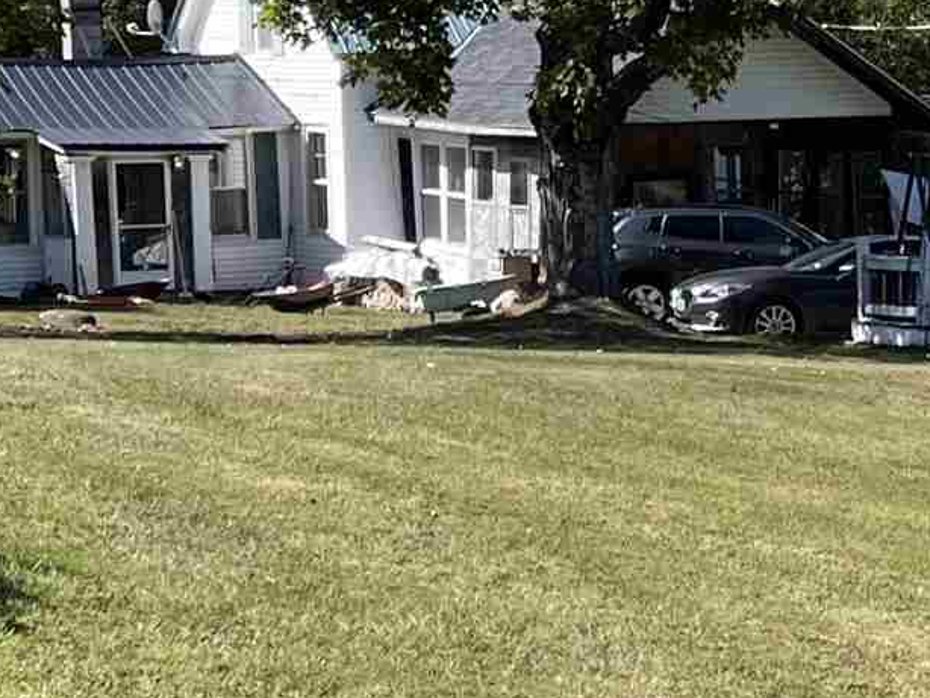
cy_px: 356
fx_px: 3494
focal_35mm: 130
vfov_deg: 11.4
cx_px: 1421
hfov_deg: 14.1
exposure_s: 1/2132
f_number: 1.6
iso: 32
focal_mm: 4.2
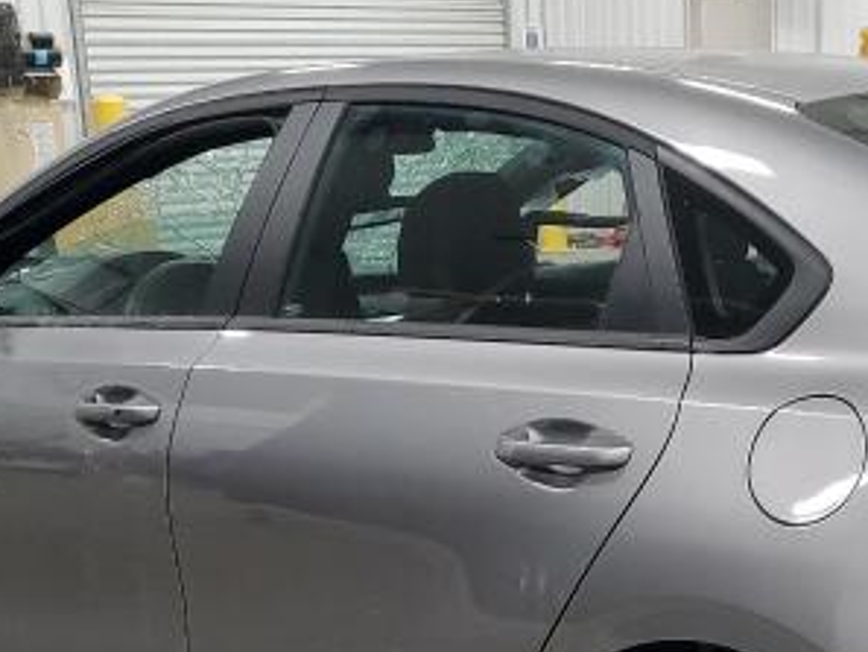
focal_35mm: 70
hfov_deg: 26.8
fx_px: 1756
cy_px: 579
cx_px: 777
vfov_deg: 20.6
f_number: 1.5
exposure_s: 1/60.2
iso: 93
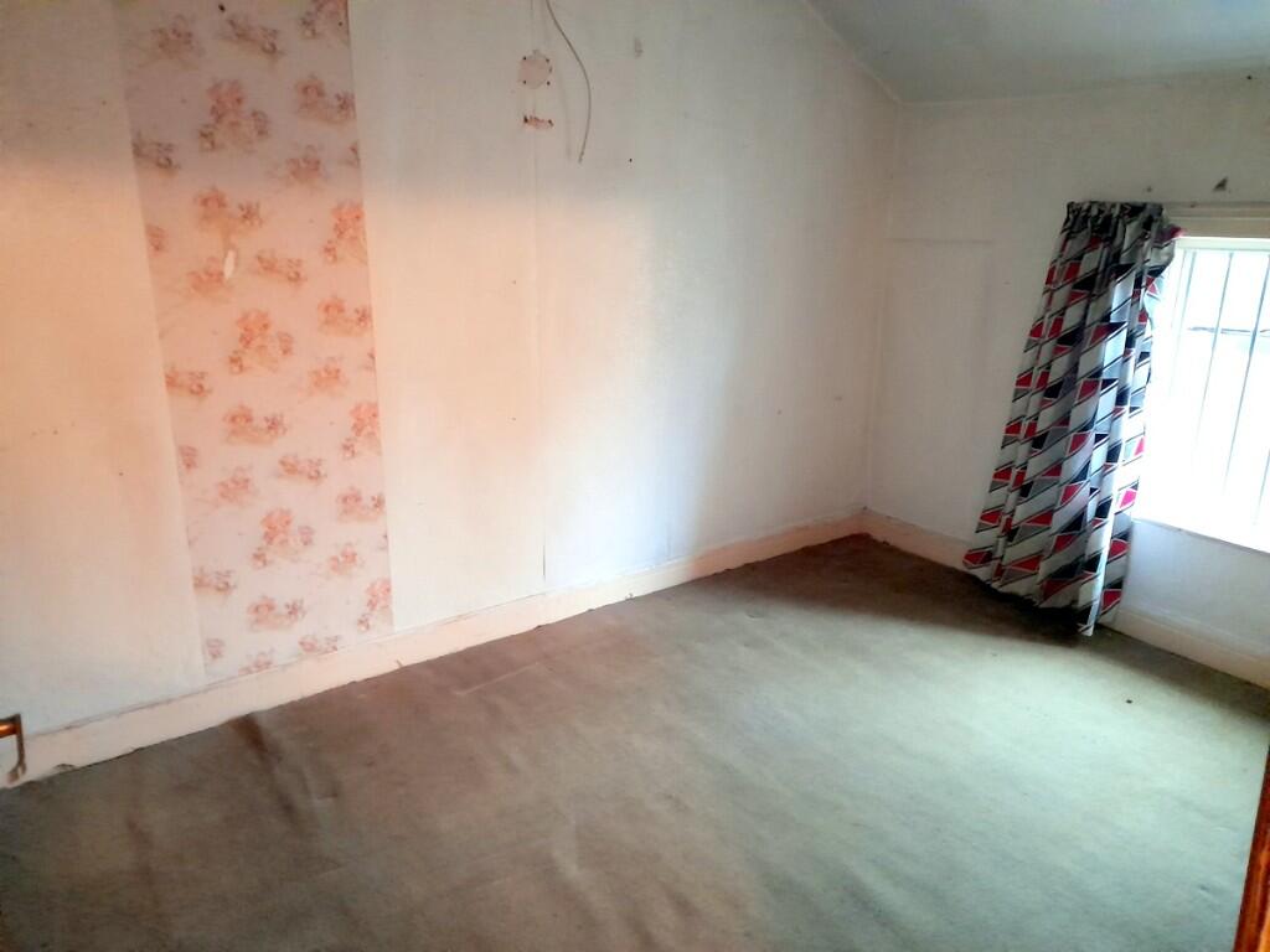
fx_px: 917
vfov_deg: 54.9
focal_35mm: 25
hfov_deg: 69.4
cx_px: 635
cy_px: 476
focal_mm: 4.6
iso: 1000
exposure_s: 1/20
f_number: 2
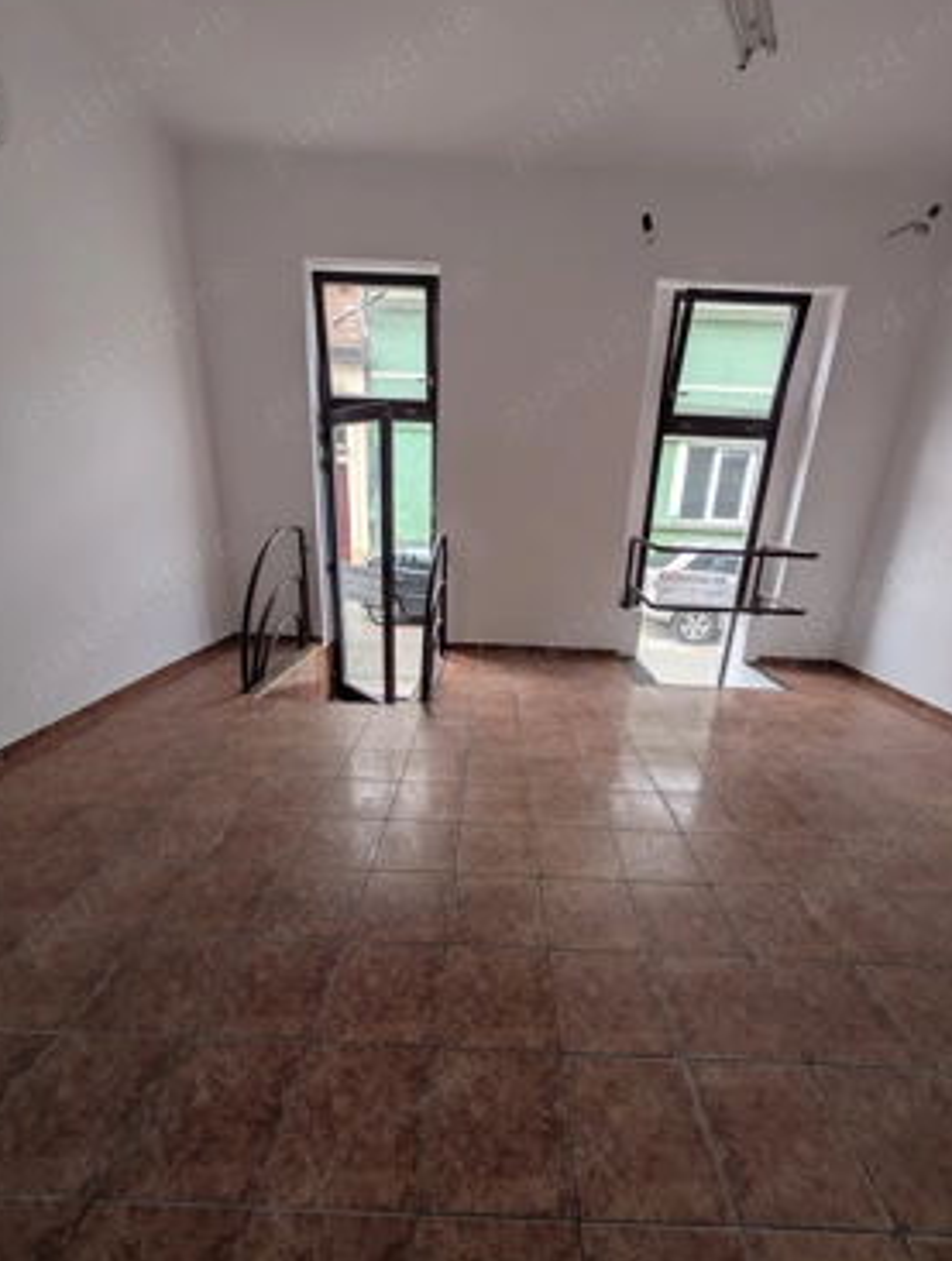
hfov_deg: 90.1
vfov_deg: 106.0
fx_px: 475
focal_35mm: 13
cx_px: 491
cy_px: 663
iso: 51
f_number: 1.7
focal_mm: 2.02
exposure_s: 1/172
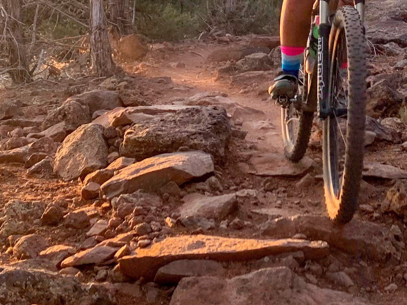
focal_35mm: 76
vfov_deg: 19.1
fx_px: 894
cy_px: 45
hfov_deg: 25.5
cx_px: 283
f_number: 1.8
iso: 25
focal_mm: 4.25
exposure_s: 1/480
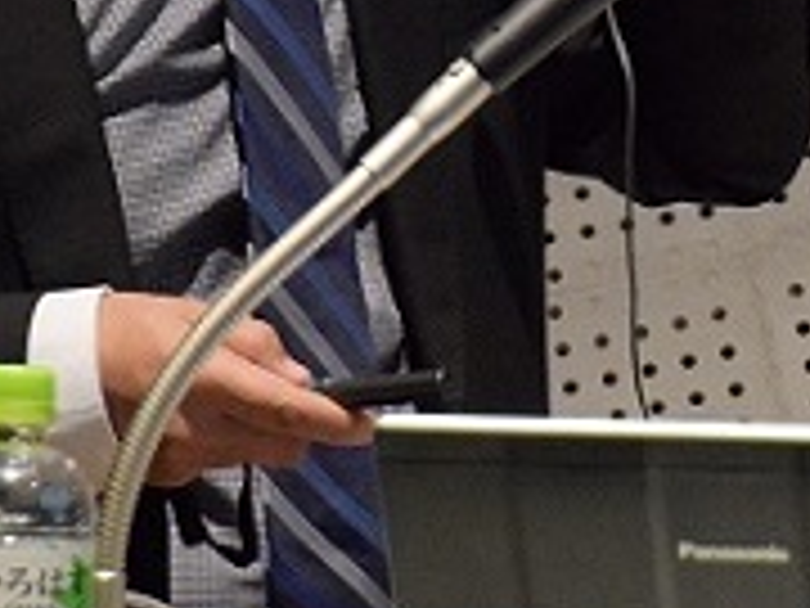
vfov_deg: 1.7
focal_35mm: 891
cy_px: -122
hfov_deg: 2.2
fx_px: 20844
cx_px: 542
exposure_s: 1/40
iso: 4000
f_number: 6
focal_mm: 165
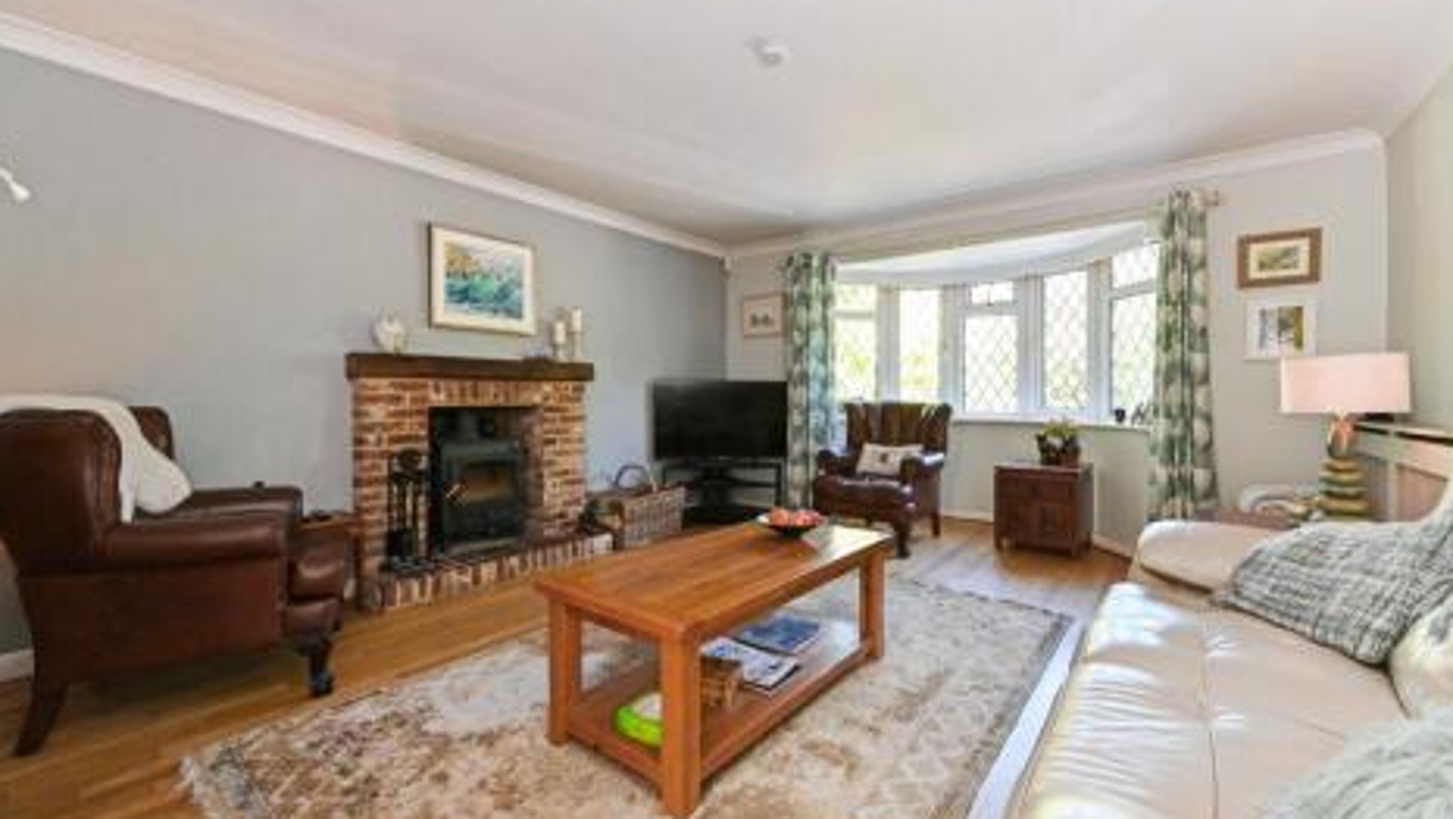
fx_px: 578
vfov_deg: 70.6
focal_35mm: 15
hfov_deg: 103.0
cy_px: 402
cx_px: 737
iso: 400
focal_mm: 14
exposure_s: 1/20
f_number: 8
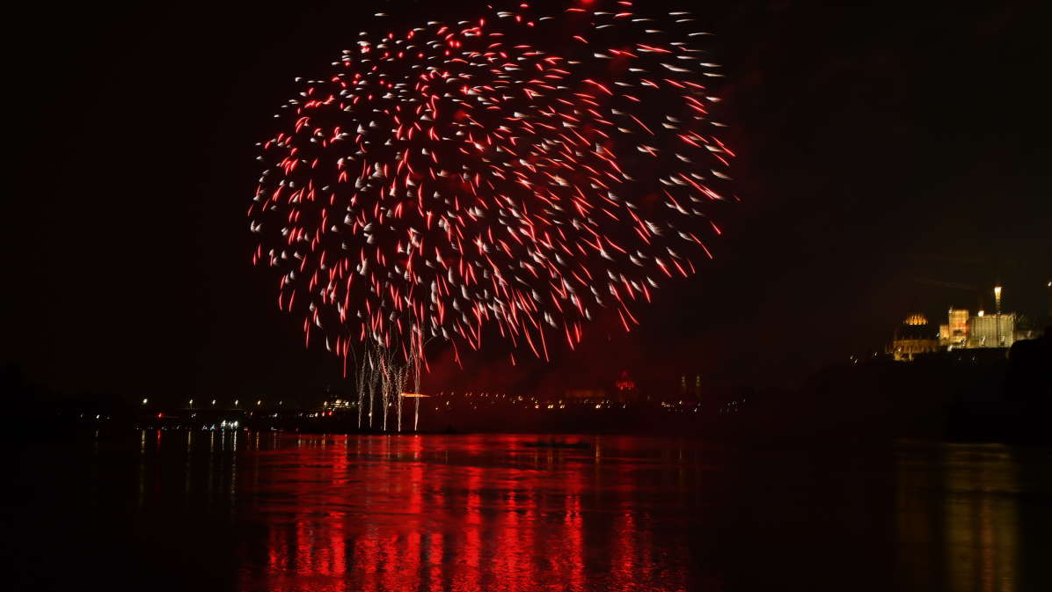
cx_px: 527
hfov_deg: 48.6
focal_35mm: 42
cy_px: 310
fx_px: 1166
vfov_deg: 28.5
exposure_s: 1.6
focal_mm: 26.5
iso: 400
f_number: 11
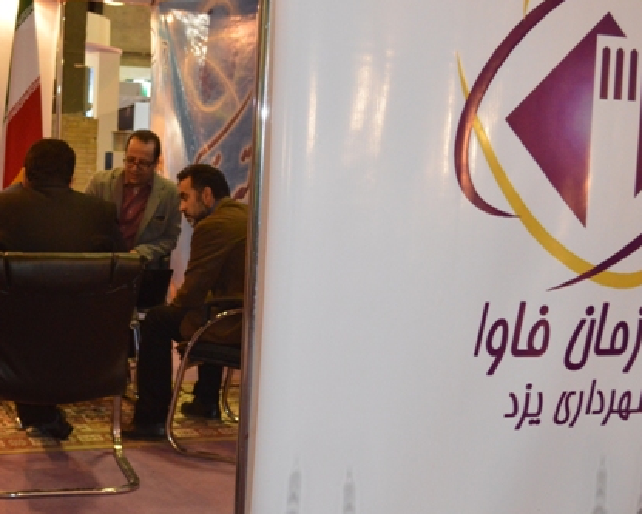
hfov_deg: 30.0
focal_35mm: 63
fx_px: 1192
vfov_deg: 24.3
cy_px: 286
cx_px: 248
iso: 2200
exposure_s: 1/60
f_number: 4.5
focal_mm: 29
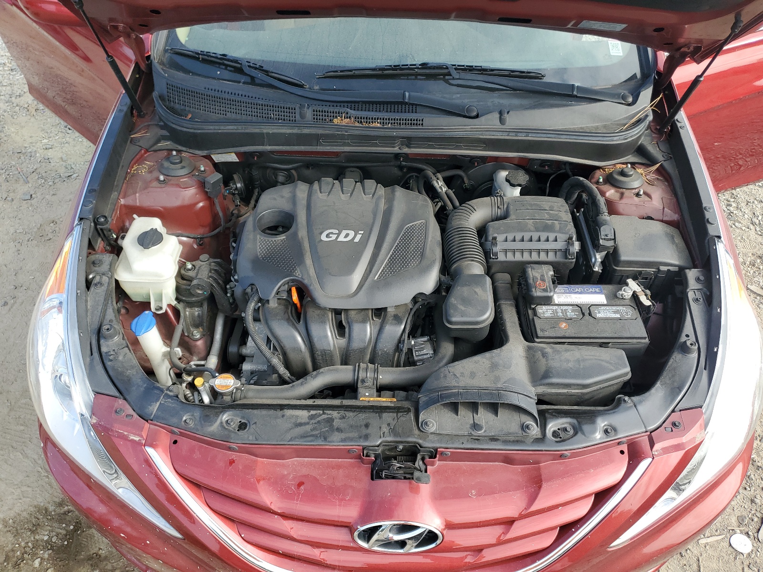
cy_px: 286
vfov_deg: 53.1
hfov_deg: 67.3
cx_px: 382
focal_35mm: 26
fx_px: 573
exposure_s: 1/769
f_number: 1.5
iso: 50
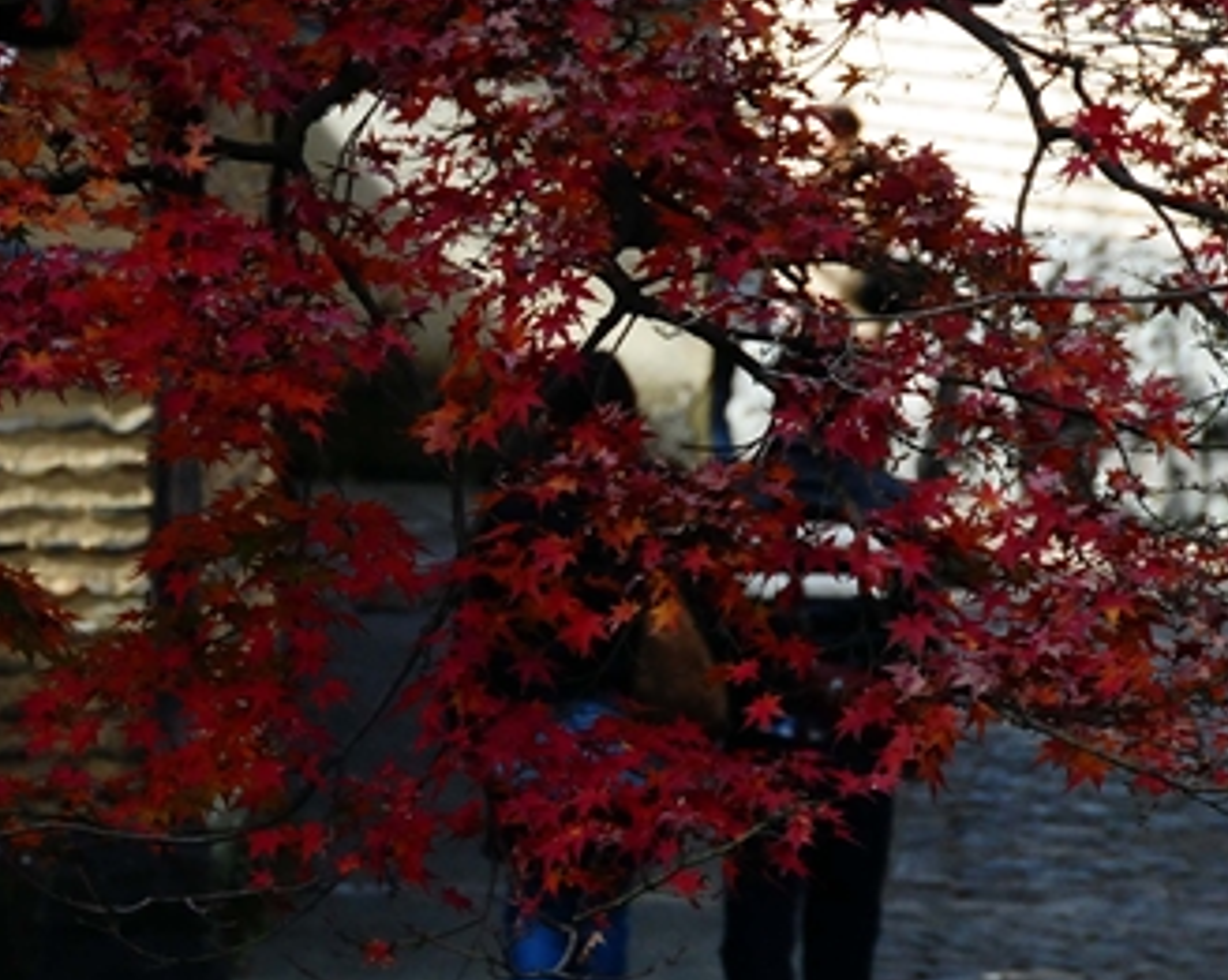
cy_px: 432
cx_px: -161
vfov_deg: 3.0
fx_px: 18706
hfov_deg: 3.8
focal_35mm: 515
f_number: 11
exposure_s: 1/500
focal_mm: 150
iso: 1250
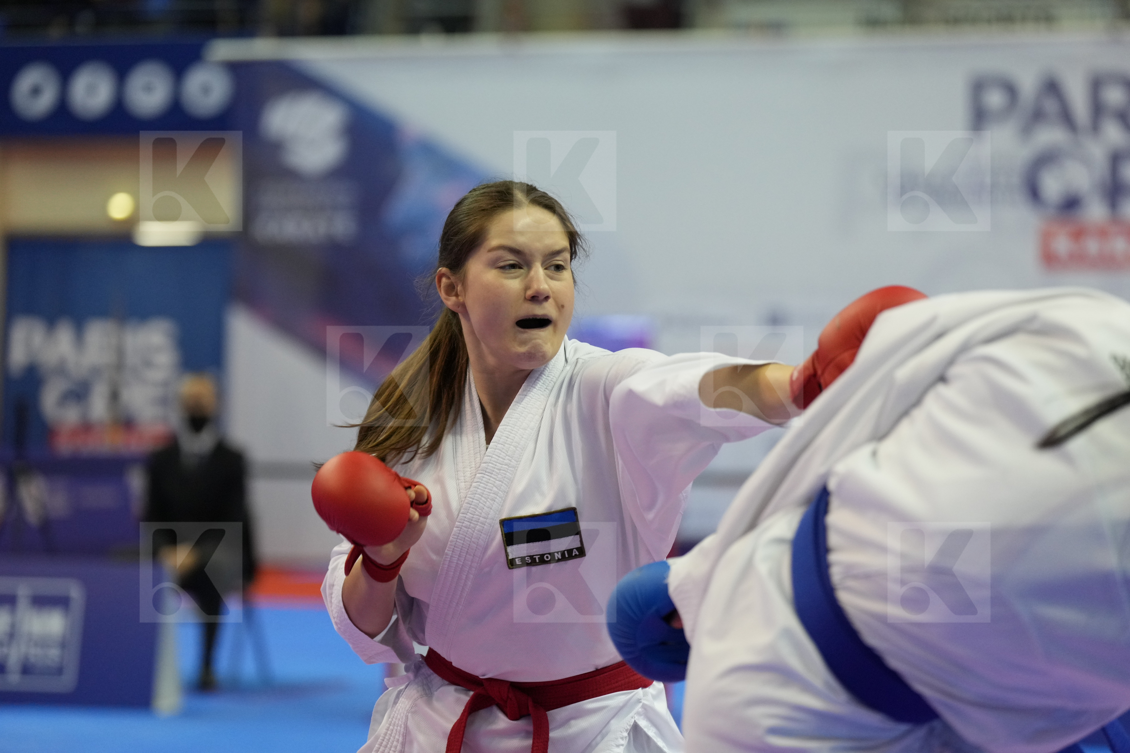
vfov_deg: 12.7
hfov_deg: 18.9
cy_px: 376
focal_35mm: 108
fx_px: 3389
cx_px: 565
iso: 3200
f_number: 2.8
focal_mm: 108
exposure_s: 1/1000
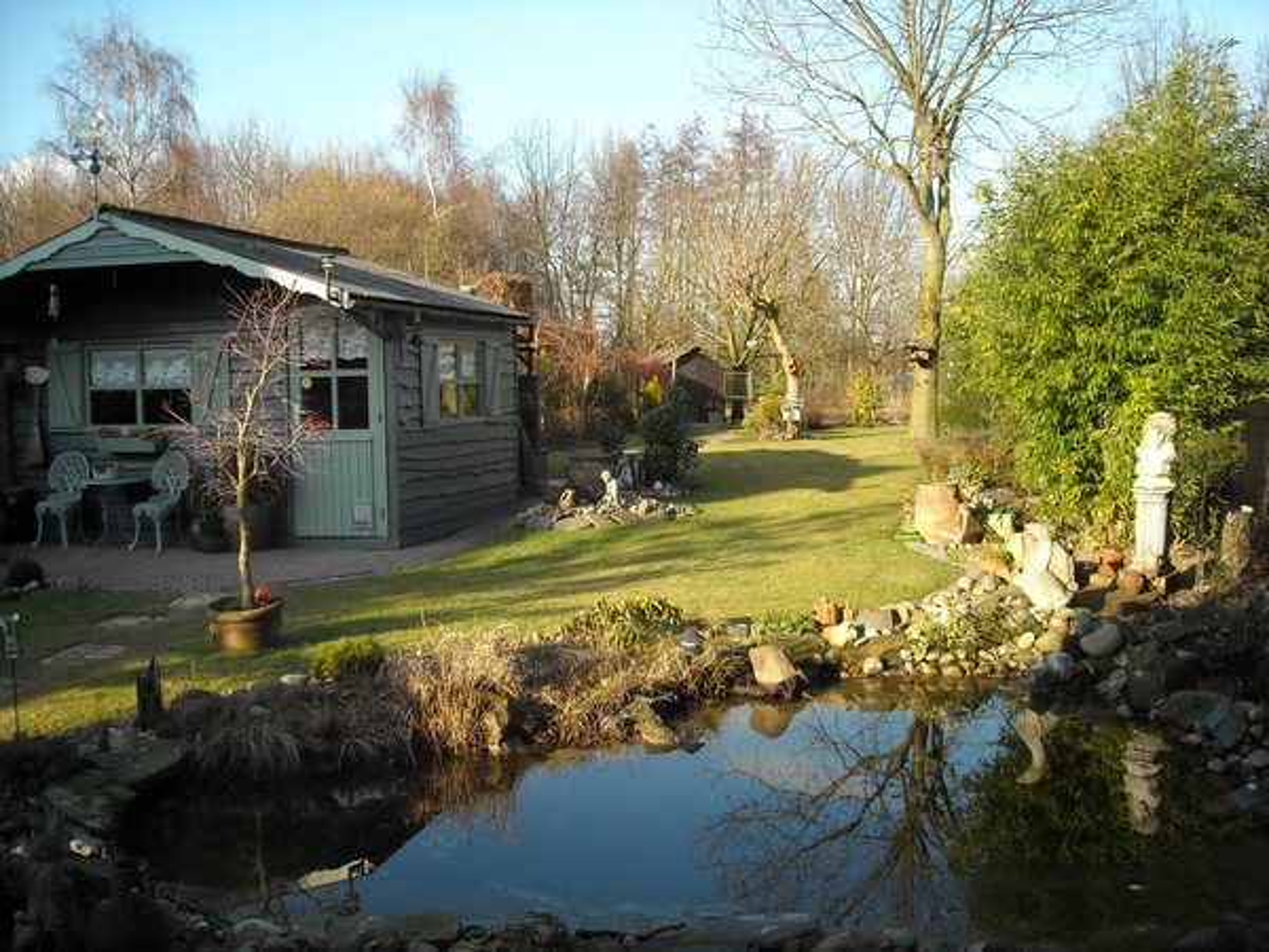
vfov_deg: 40.7
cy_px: 476
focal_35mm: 35
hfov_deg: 52.6
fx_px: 1283
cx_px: 634
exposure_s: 1/250
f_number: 2.8
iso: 64
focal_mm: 5.7
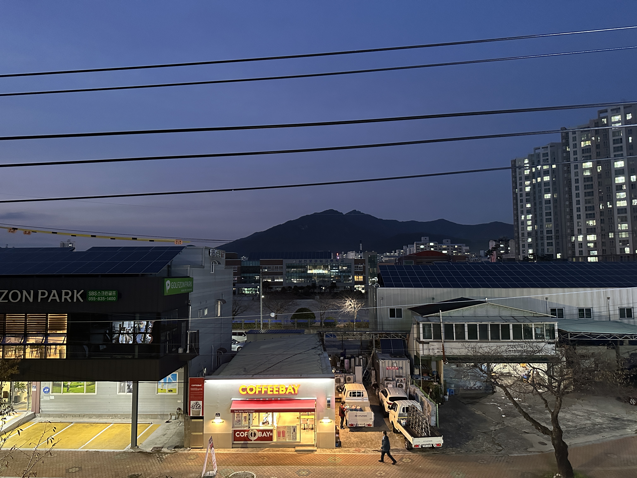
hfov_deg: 71.6
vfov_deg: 56.8
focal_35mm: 24
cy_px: 239
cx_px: 318
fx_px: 442
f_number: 1.78
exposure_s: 1/30
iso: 800
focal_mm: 6.86
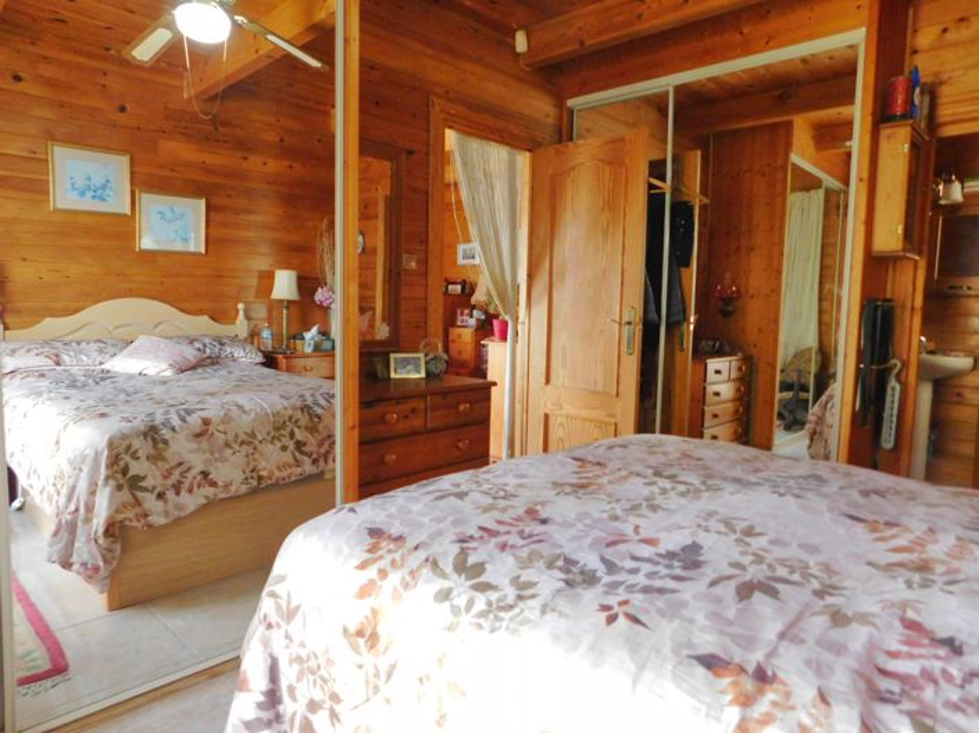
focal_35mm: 23
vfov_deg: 58.8
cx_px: 490
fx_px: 650
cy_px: 366
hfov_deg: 74.0
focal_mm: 4
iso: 400
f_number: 3
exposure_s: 1/30
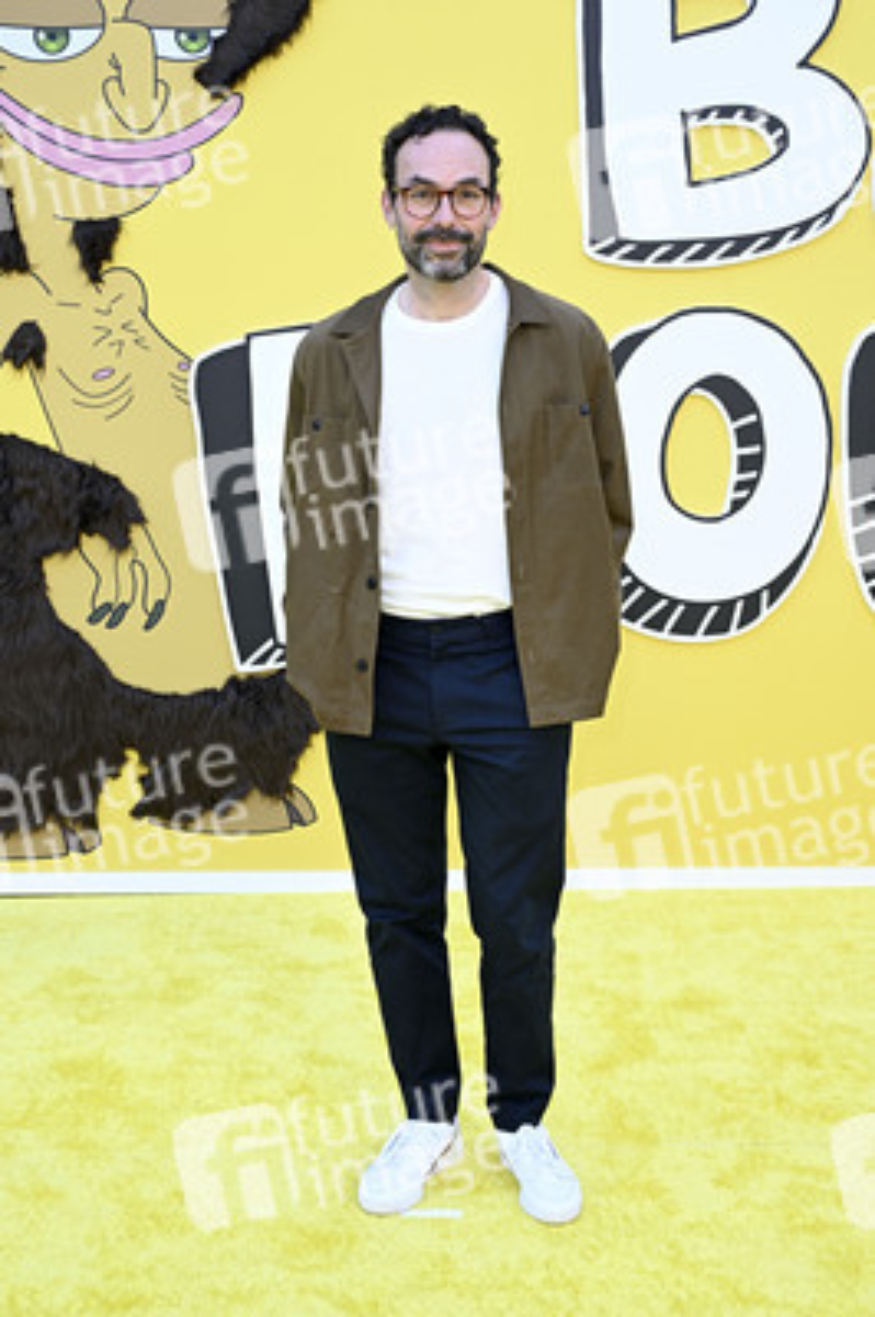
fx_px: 1716
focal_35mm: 47
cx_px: 438
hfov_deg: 28.6
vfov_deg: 41.9
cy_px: 658
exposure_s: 1/200
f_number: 6.3
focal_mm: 47
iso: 800
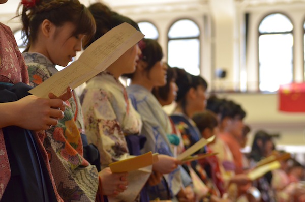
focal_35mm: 90
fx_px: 761
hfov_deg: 22.7
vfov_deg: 15.1
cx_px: 152
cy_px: 101
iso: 1600
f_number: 2.8
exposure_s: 1/350
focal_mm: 60
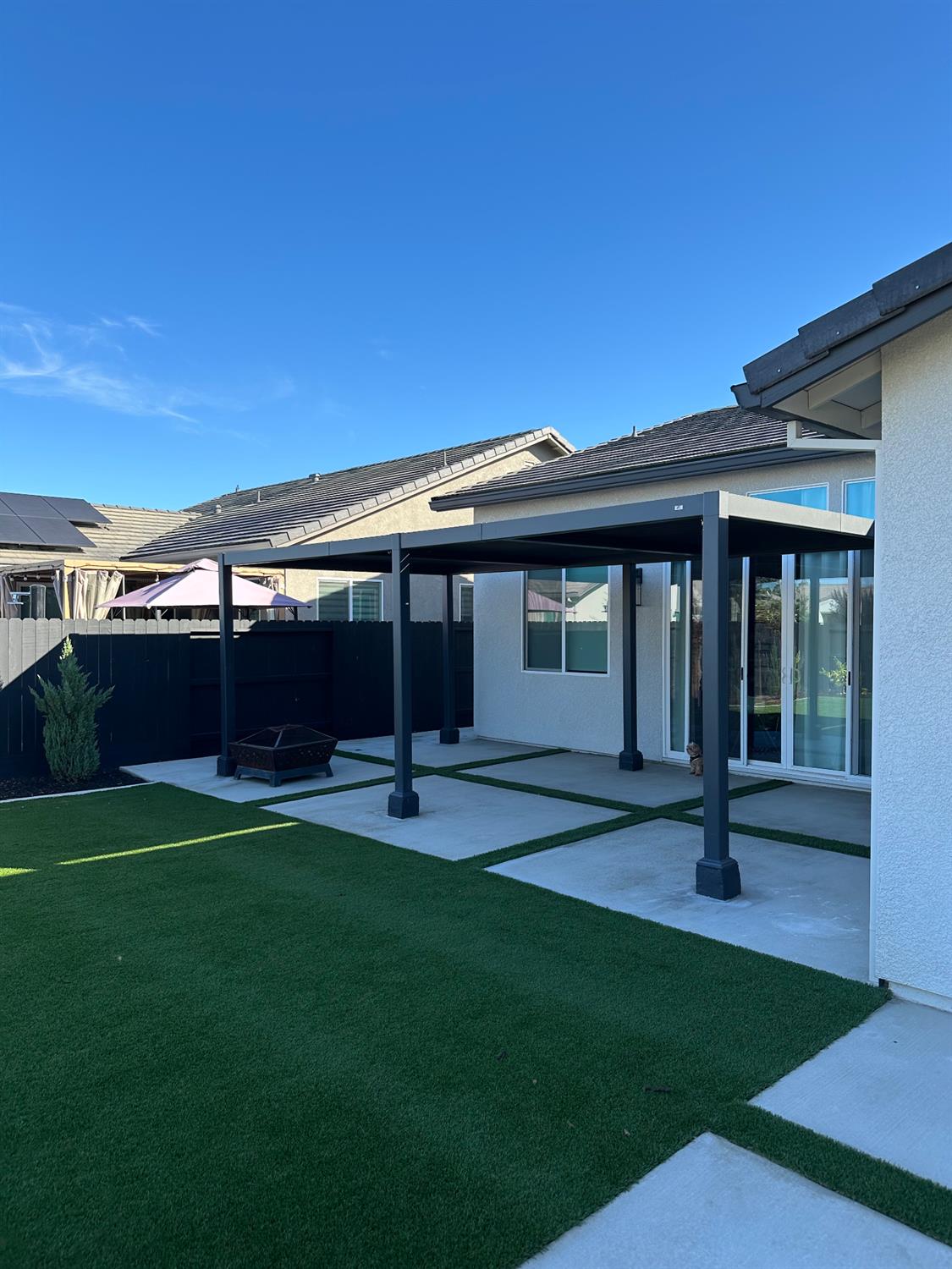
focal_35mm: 24
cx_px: 476
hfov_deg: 56.8
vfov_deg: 71.6
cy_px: 634
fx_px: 880
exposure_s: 1/1812
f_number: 1.78
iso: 80
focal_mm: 6.86
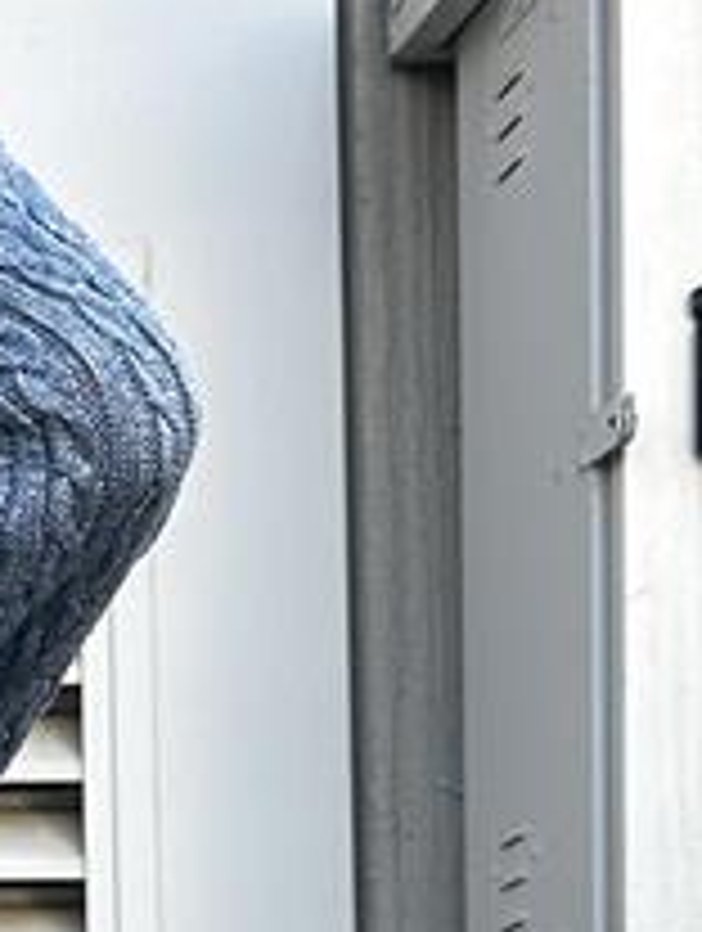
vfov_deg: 12.6
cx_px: -806
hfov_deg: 9.2
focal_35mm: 150
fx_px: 4043
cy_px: 1279
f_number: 1.78
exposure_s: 1/450
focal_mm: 6.86
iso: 80
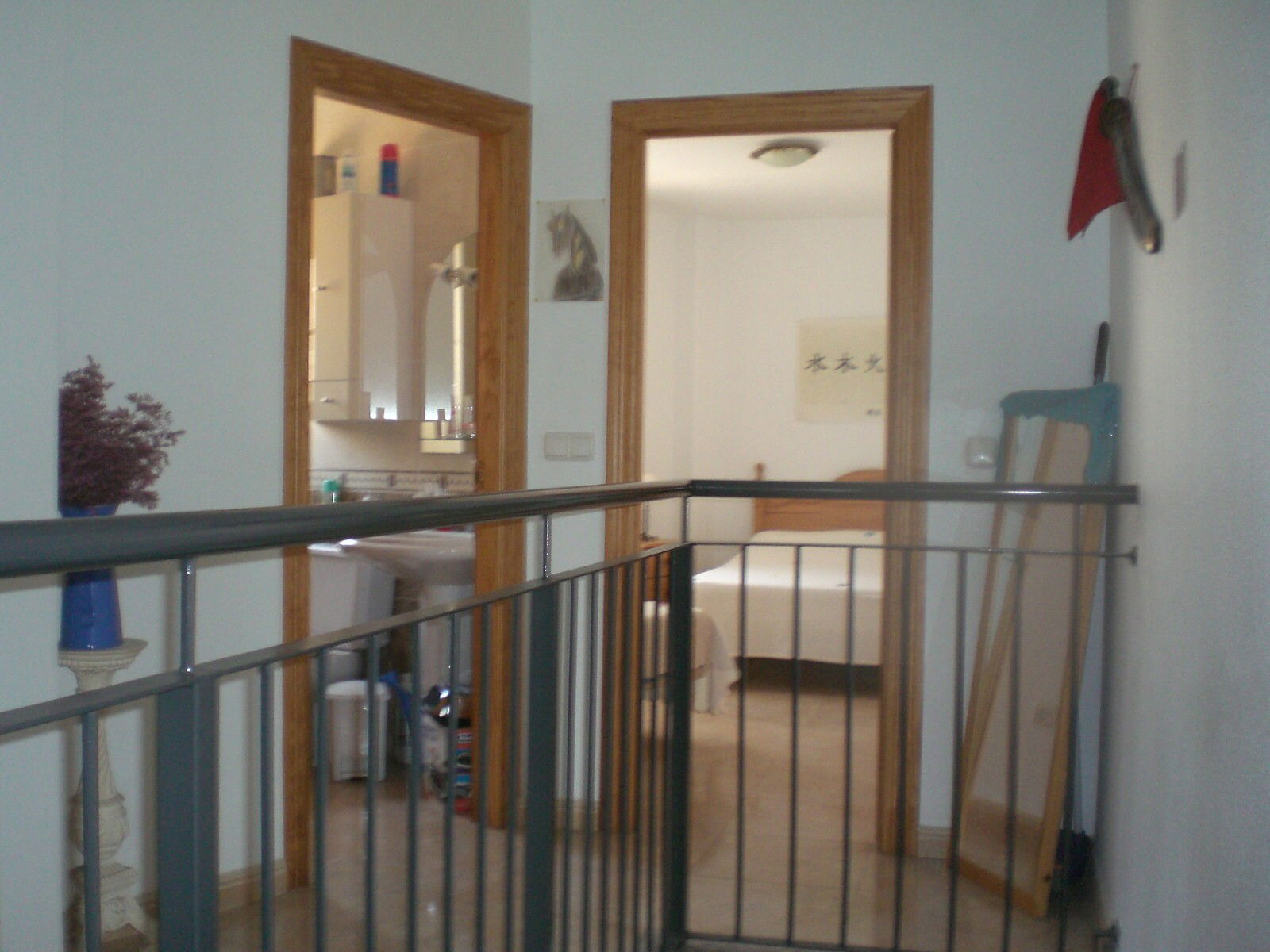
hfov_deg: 49.0
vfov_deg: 37.7
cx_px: 635
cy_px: 476
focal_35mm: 38
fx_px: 1394
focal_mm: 6.3
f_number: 3.1
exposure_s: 1/30
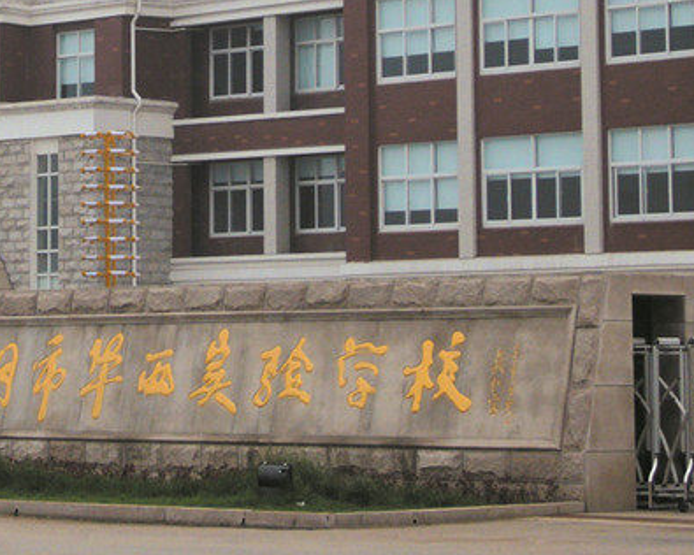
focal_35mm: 158
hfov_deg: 12.1
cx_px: 63
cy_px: 46
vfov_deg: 9.7
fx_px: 3245
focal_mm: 13.2
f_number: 4.8
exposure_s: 1/400
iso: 80
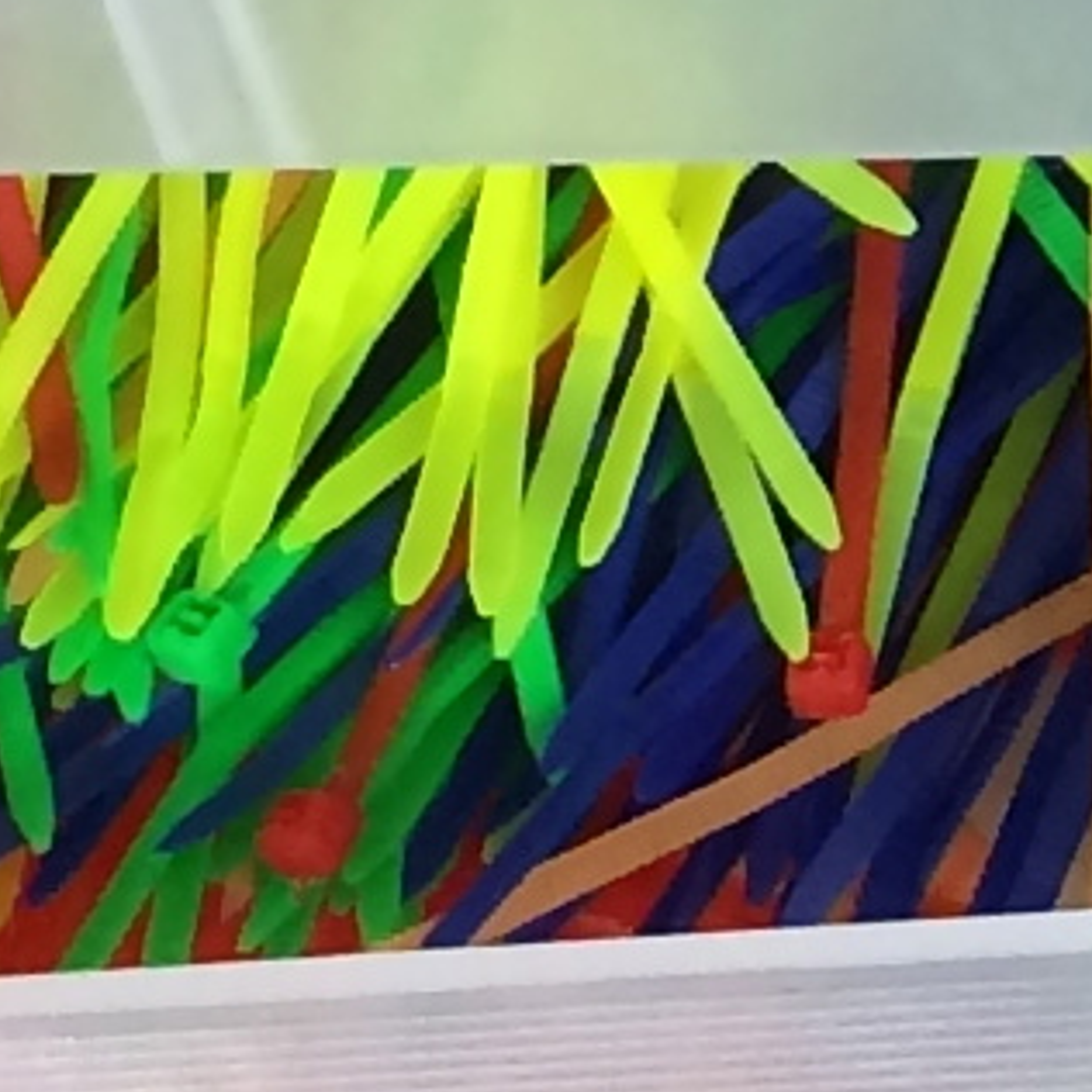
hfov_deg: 5.8
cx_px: 3584
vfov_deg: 6.3
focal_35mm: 274
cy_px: -346
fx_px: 9779
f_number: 2.2
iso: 40
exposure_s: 1/30
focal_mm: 4.12
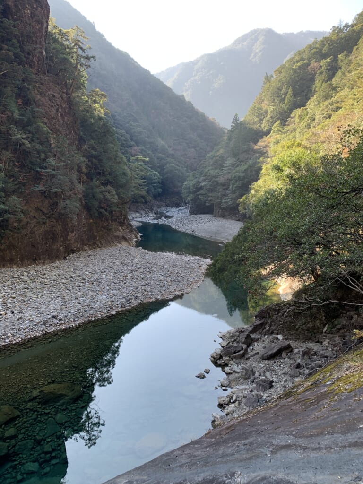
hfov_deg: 53.1
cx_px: 182
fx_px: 364
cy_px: 242
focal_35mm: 26
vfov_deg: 67.3
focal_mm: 4.25
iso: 25
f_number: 1.8
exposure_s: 1/146
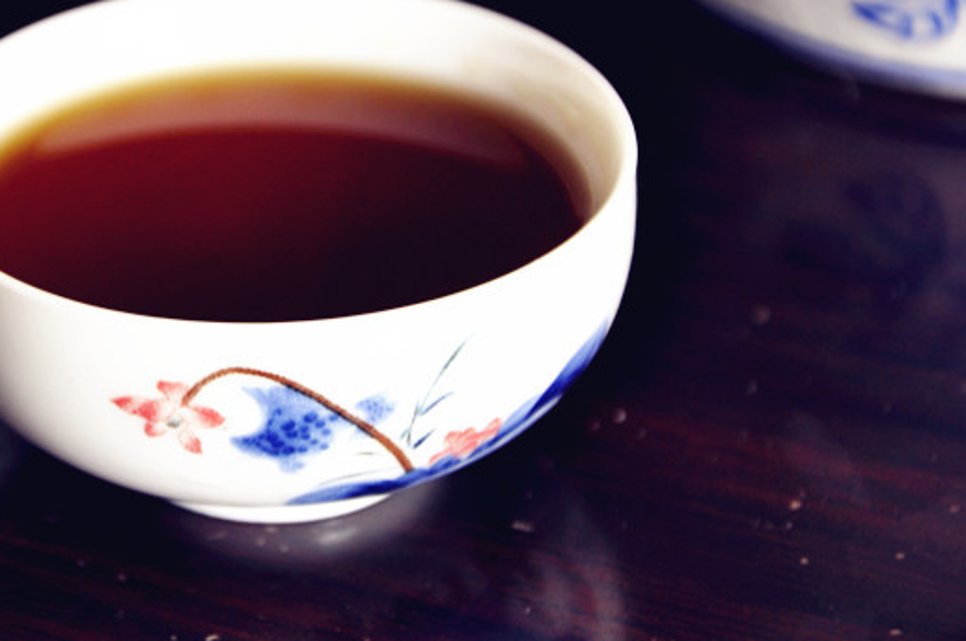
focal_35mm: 197
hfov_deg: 10.4
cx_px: 263
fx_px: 5273
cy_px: 195
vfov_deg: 7.0
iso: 320
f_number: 5.6
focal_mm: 85
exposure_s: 1/40
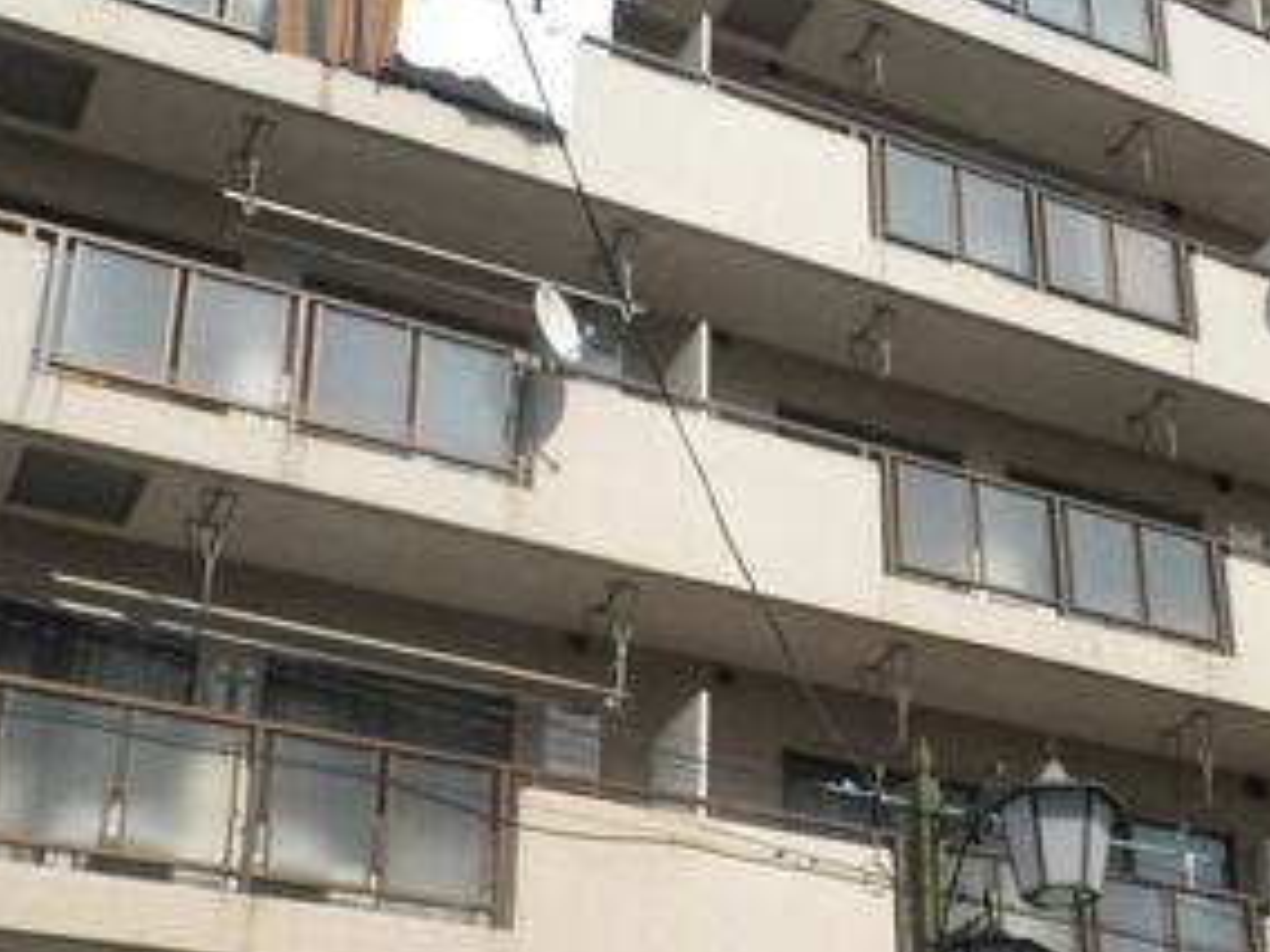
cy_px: 670
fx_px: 2018
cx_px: 944
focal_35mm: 55
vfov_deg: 26.3
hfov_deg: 34.3
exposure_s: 1/250
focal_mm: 4.7
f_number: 7.9
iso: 125
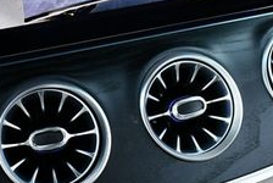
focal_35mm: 103
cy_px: 59
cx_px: 118
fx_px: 782
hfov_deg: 19.8
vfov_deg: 13.3
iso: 560
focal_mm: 18
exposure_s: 1/250
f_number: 3.5
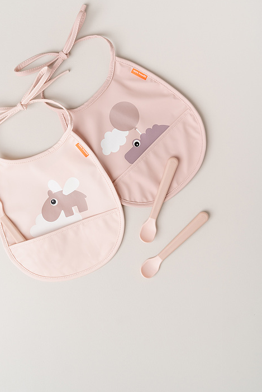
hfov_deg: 23.3
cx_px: 101
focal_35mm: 58
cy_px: 155
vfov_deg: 34.4
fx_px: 633
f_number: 6.3
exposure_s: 1/100
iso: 400
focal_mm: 47
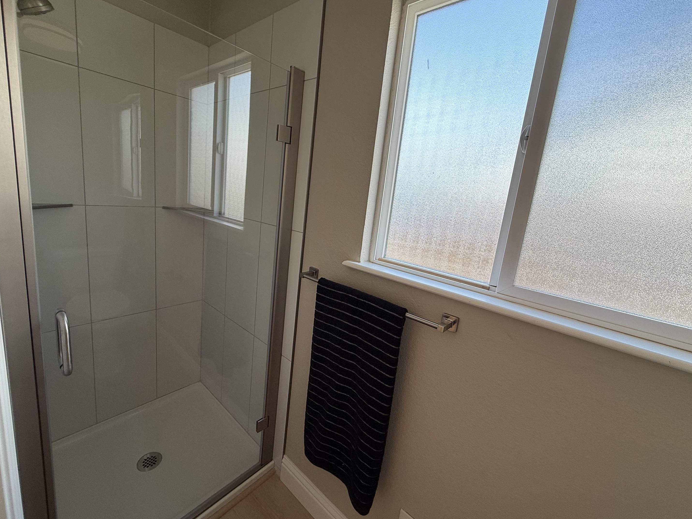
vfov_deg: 81.7
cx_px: 325
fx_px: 300
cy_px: 247
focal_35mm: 15
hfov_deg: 98.1
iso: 64
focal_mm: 2.22
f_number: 2.2
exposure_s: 1/143
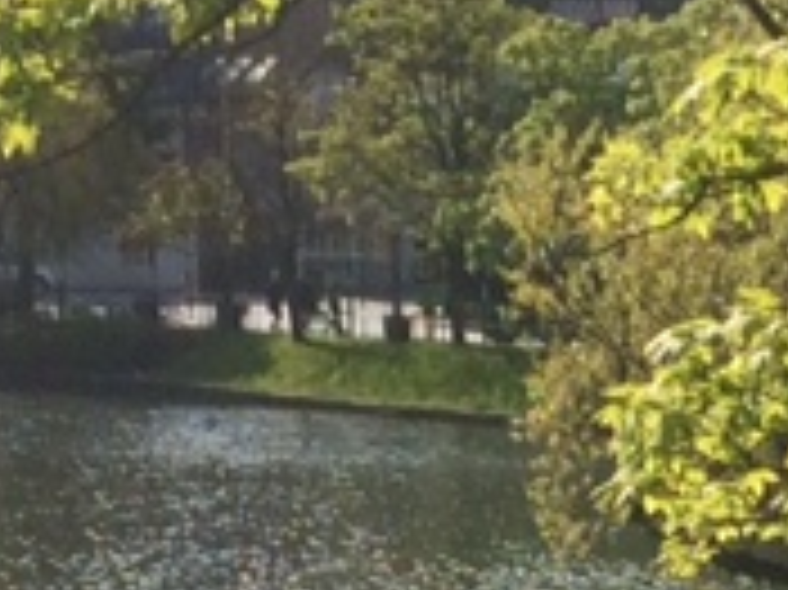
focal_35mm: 212
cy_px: 1572
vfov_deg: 6.5
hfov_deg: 8.9
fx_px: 4823
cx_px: 1463
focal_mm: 4.15
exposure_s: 1/2053
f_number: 2.2
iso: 32
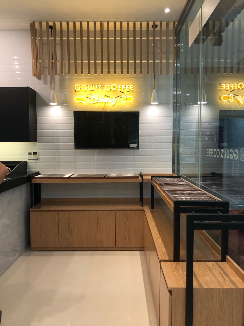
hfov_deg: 49.7
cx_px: 122
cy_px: 163
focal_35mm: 28
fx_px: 263
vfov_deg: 63.4
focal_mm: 3.99
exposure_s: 1/40
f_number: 1.8
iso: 25
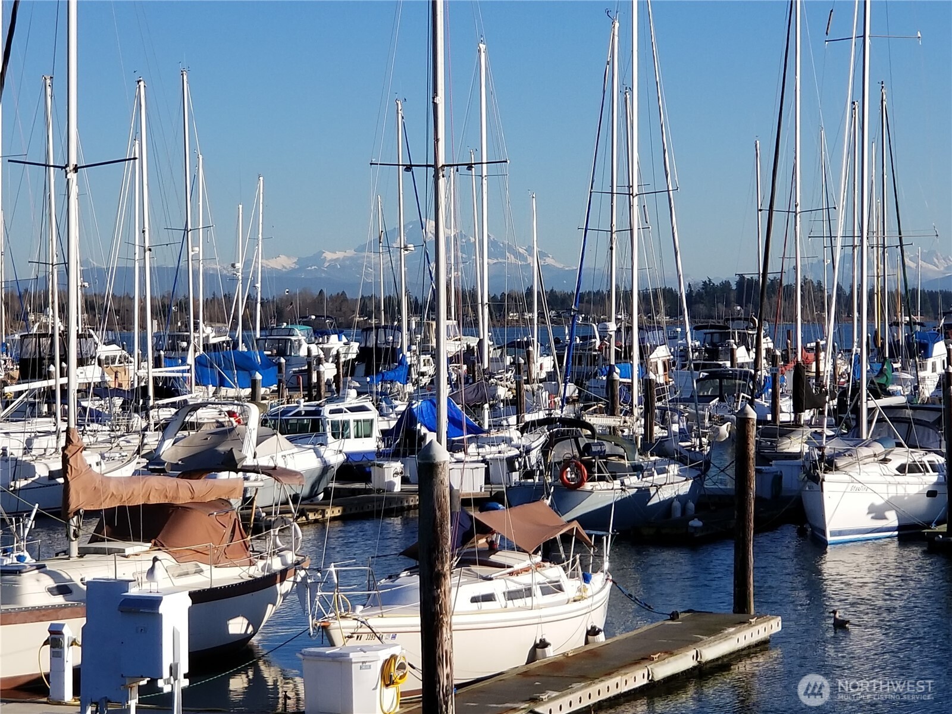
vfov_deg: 28.0
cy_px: 357
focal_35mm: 52
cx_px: 476
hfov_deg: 36.8
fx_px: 1430
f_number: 2.4
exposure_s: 1/1105
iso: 25
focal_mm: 6
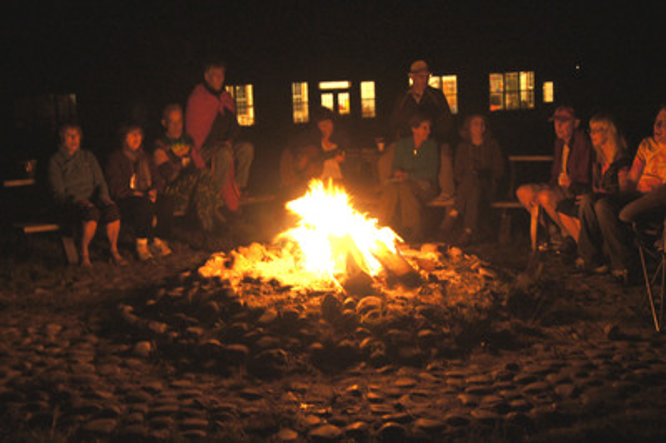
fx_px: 970
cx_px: 333
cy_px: 222
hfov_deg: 37.9
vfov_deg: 25.7
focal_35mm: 52
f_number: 4.5
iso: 1600
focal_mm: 35
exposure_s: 1/5
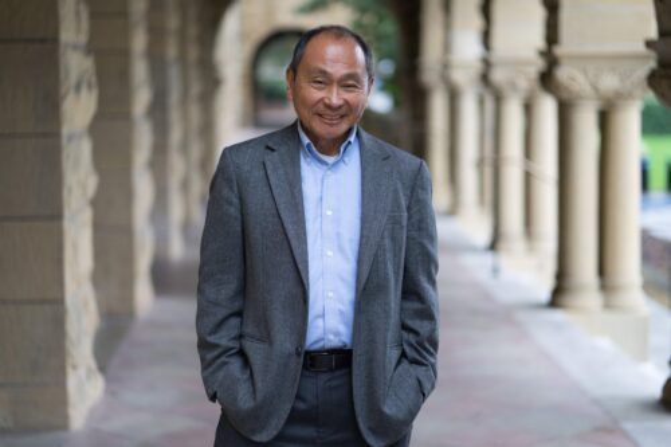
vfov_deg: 16.1
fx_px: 1584
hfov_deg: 23.9
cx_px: 336
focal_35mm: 85
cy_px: 224
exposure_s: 1/350
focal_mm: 85
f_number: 2
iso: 250
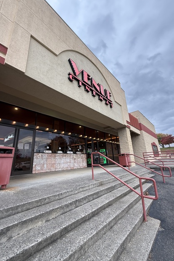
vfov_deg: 100.4
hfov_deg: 77.3
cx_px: 84
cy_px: 129
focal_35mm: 15
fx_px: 109
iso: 50
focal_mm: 2.22
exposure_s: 1/99
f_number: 2.2
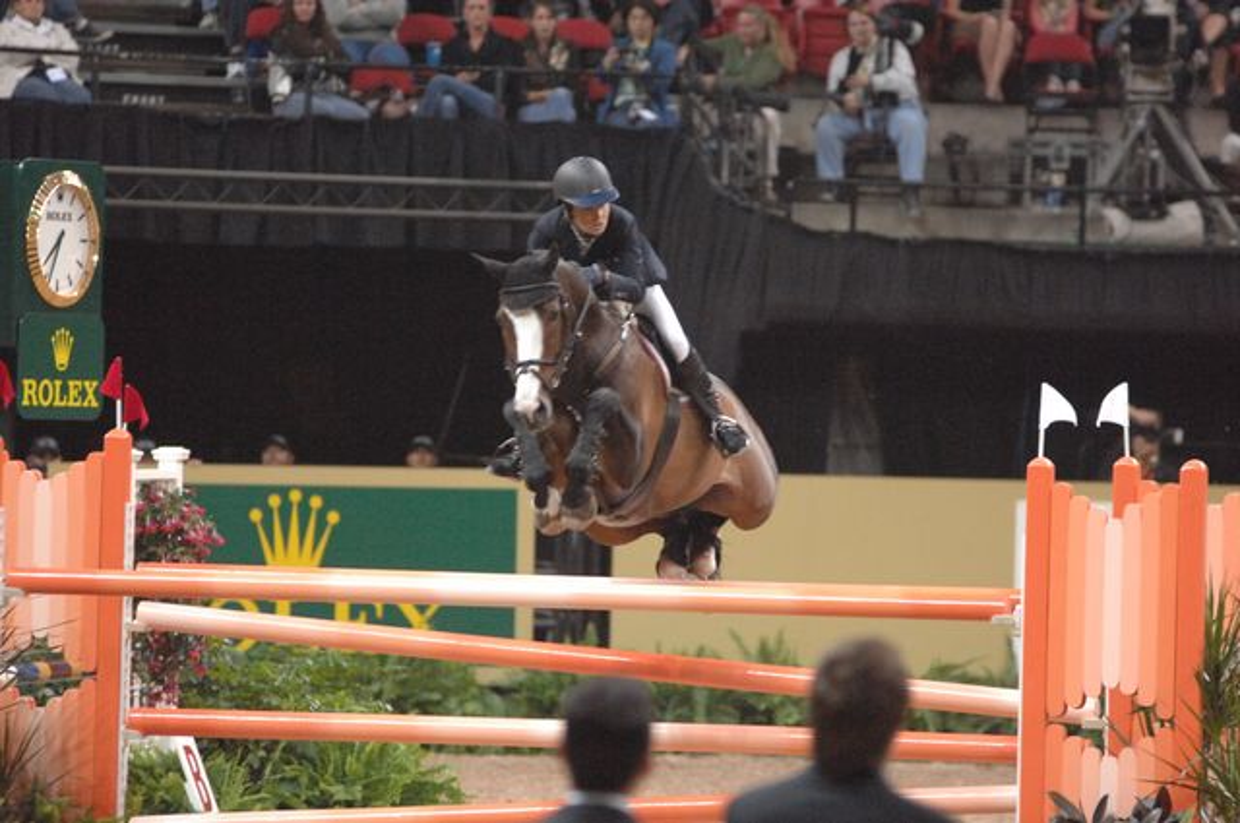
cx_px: 620
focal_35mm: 300
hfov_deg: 6.9
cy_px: 412
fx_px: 10320
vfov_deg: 4.6
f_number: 2.8
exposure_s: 1/320
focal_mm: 200
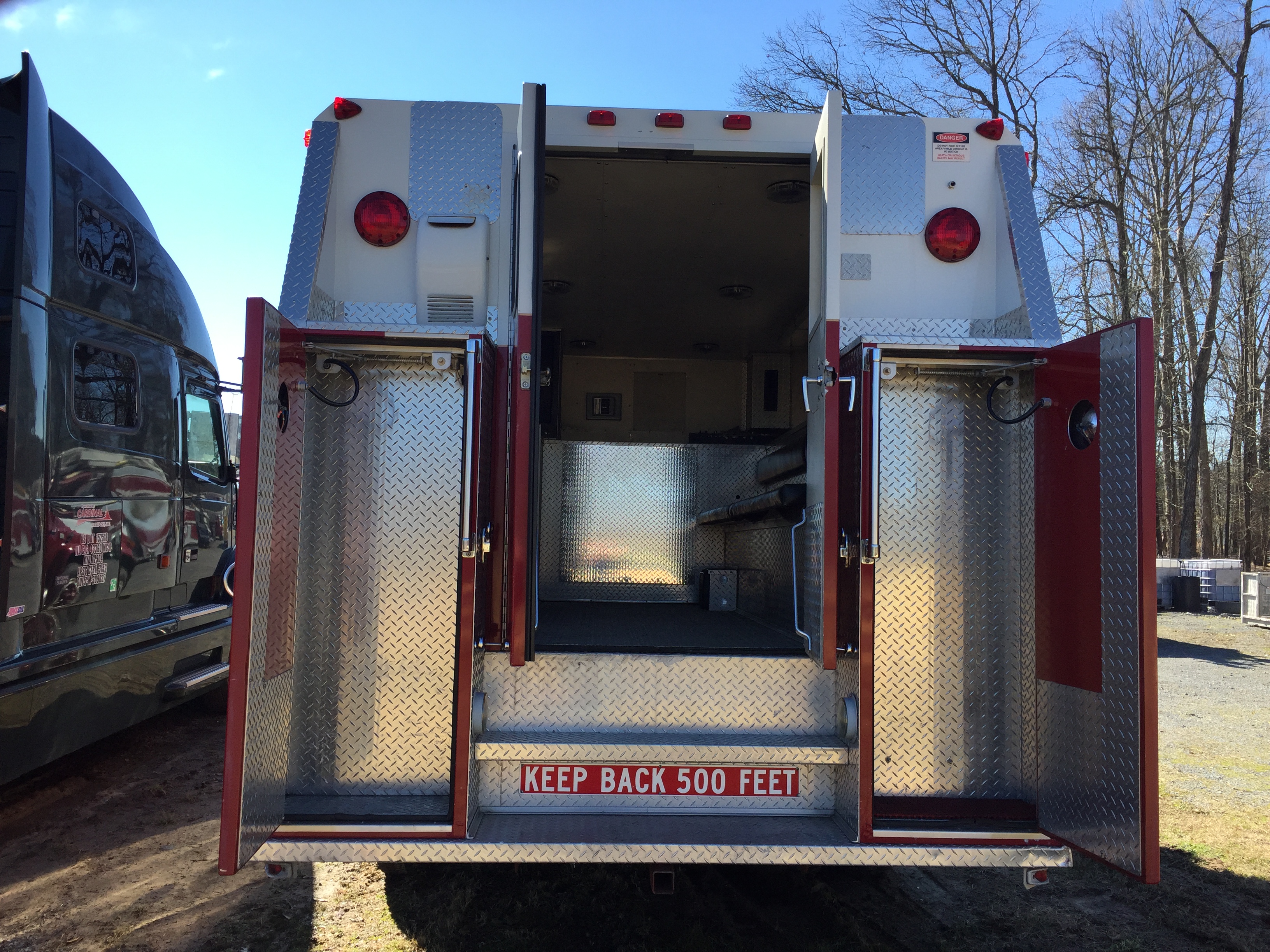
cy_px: 476
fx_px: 1064
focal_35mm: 29
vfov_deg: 48.2
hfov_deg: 61.7
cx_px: 635
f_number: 2.2
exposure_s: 1/860
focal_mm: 4.15
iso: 32
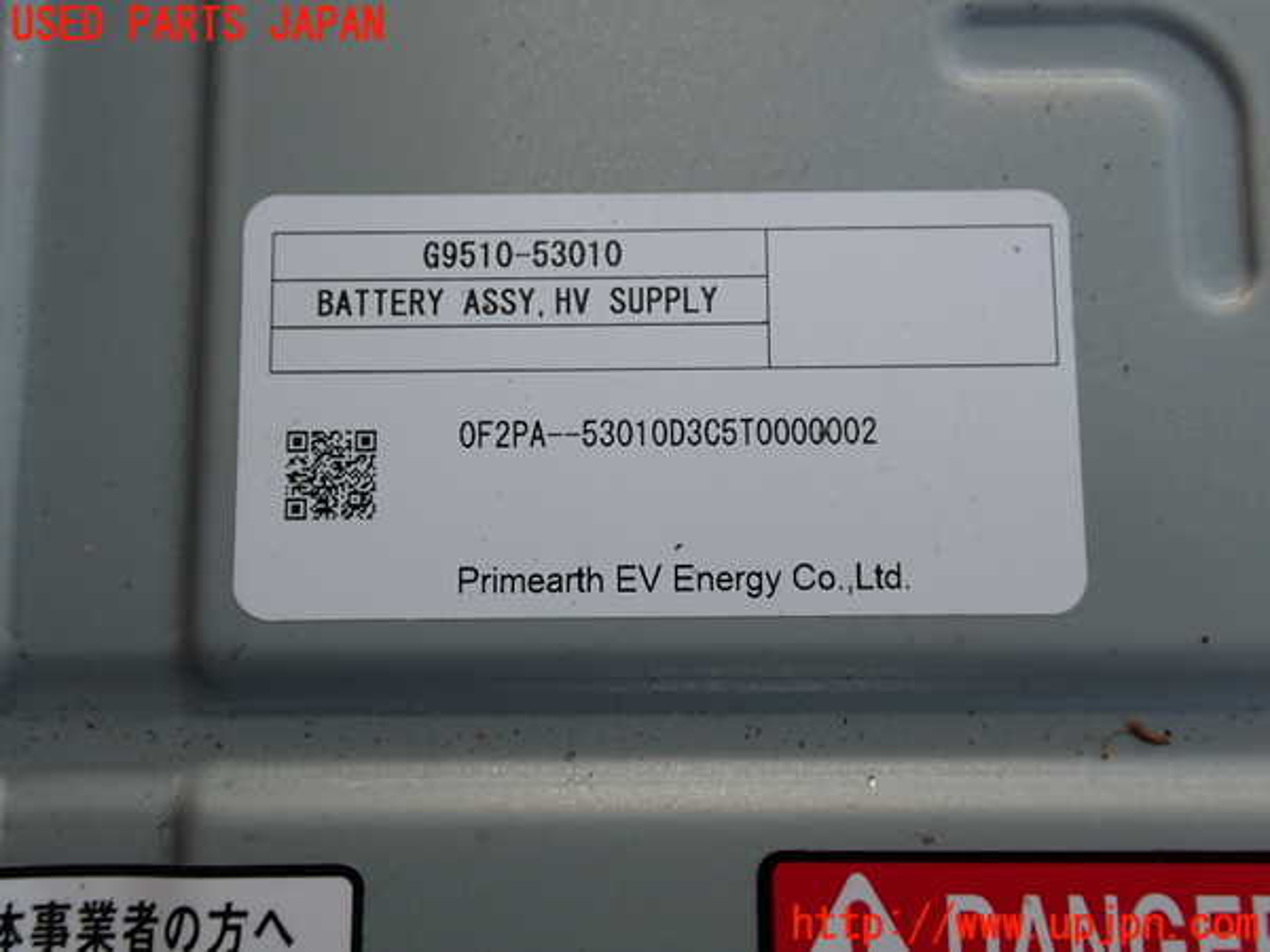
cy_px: 476
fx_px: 1321
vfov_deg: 39.7
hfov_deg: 51.4
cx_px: 635
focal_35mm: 36
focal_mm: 6.37
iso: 100
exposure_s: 1/320
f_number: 3.5
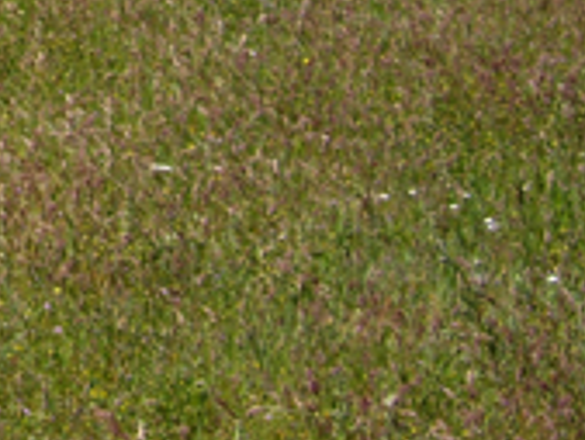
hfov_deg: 9.8
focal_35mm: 193
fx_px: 3264
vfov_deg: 7.4
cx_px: -445
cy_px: -417
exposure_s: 1/125
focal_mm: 9.6
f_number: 8.8
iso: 64
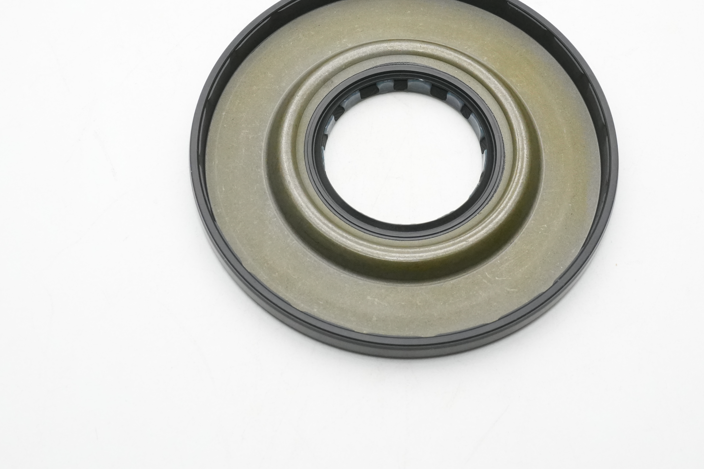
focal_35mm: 72
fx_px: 1408
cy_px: 139
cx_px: 380
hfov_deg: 28.1
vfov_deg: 18.8
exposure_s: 1/160
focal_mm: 32
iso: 2500
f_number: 11
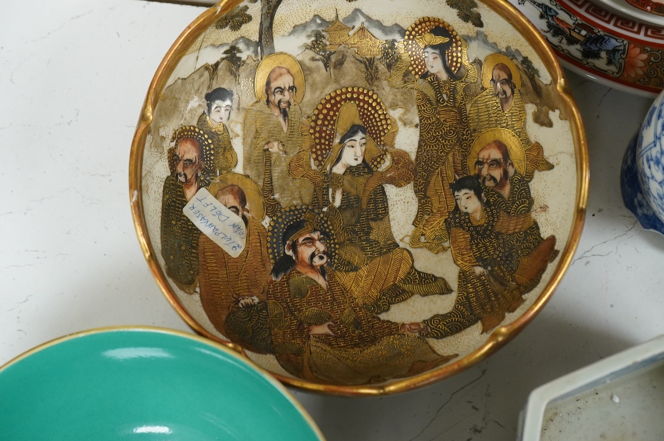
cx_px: 360
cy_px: 152
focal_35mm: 58
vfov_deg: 23.2
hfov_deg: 34.5
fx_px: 1069
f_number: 7.1
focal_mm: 44
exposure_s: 1/80
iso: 2500
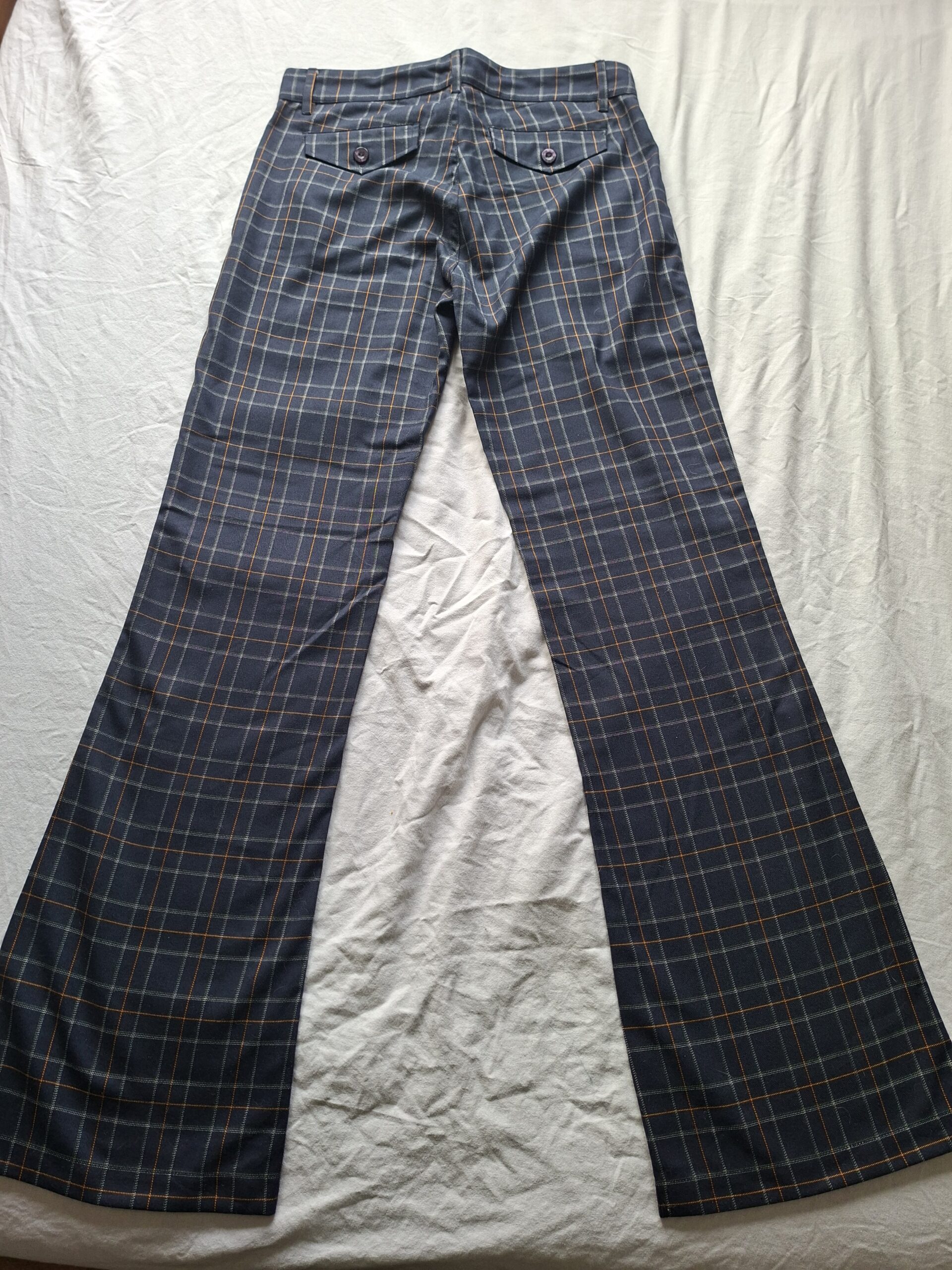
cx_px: 476
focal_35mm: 23
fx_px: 843
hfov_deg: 58.9
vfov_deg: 73.9
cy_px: 635
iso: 100
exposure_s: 1/100
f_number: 1.8
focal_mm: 5.54
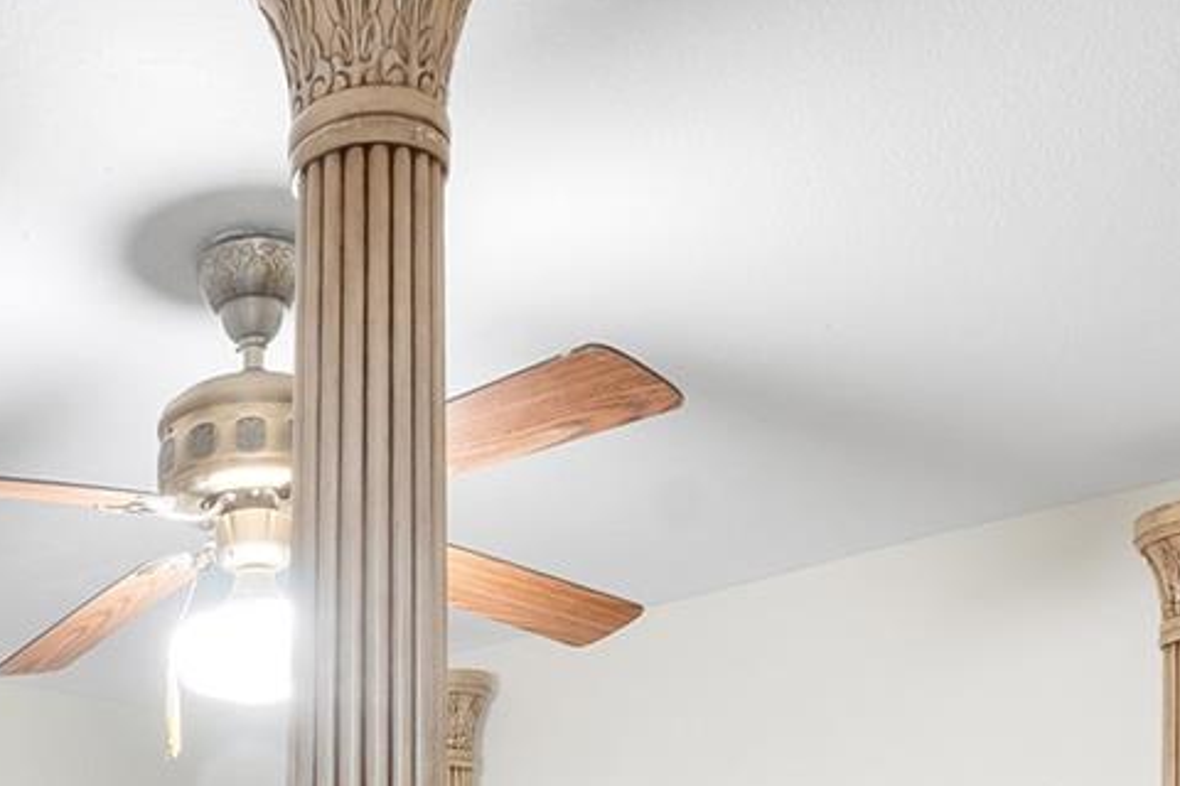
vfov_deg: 22.8
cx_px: 118
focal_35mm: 50
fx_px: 1639
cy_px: 1123
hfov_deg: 37.1
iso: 160
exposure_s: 2.5
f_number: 11
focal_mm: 10
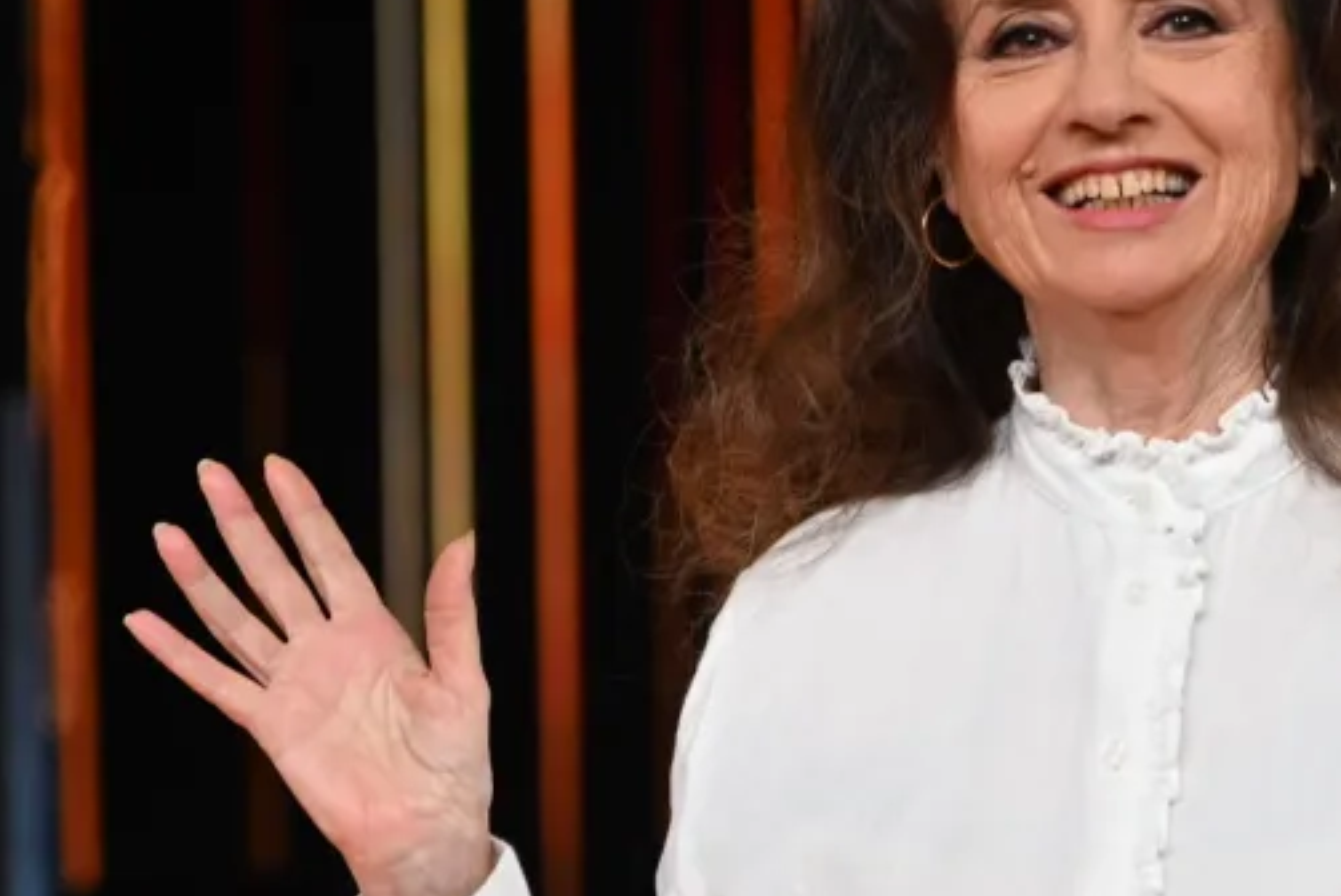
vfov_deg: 3.4
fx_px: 15281
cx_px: 1154
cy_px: 747
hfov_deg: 5.0
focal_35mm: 410
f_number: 4.5
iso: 1250
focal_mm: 115
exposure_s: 1/160
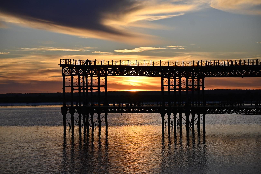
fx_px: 783
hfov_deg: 18.9
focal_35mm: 108
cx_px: 130
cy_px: 87
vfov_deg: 12.7
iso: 125
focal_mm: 72
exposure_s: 1/800
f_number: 5.6
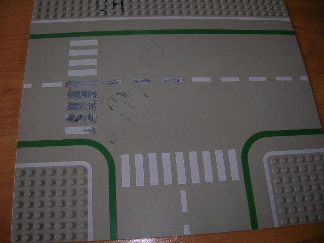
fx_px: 318
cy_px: 122
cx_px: 162
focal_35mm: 34
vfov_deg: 41.8
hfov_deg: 54.0
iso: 50
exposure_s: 1/60.1
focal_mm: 5.7
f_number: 2.9
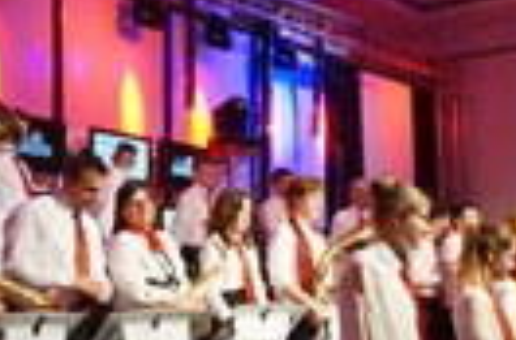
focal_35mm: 73
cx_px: 457
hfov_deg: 26.9
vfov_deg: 18.1
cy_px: 332
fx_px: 1043
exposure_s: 1/200
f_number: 8
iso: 16000
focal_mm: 16
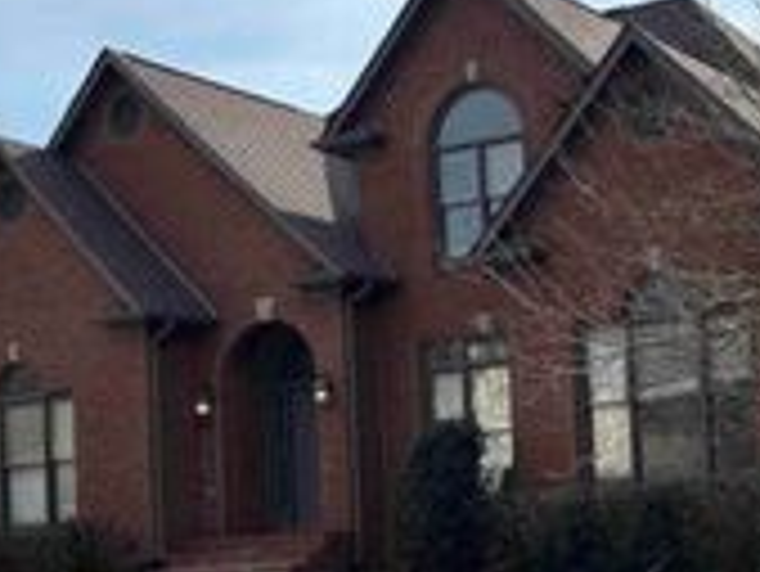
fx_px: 1692
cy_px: 412
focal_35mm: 77
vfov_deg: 19.1
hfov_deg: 24.9
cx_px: 621
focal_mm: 5.96
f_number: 1.6
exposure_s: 1/5076
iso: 50
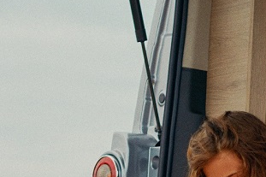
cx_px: 301
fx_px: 1521
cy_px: 327
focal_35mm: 206
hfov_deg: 9.9
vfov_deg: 6.5
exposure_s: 1/1600
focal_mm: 50
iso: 250
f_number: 2.8
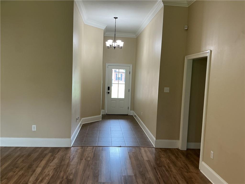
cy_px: 92
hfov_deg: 61.7
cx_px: 122
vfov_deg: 48.2
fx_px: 205
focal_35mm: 29
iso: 64
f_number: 1.8
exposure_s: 1/60
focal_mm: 3
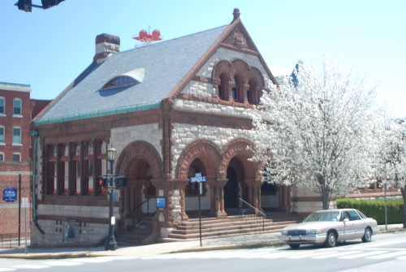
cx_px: 203
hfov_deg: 37.8
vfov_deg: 25.8
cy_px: 136
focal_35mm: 52
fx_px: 593
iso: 200
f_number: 5
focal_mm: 35
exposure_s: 1/100
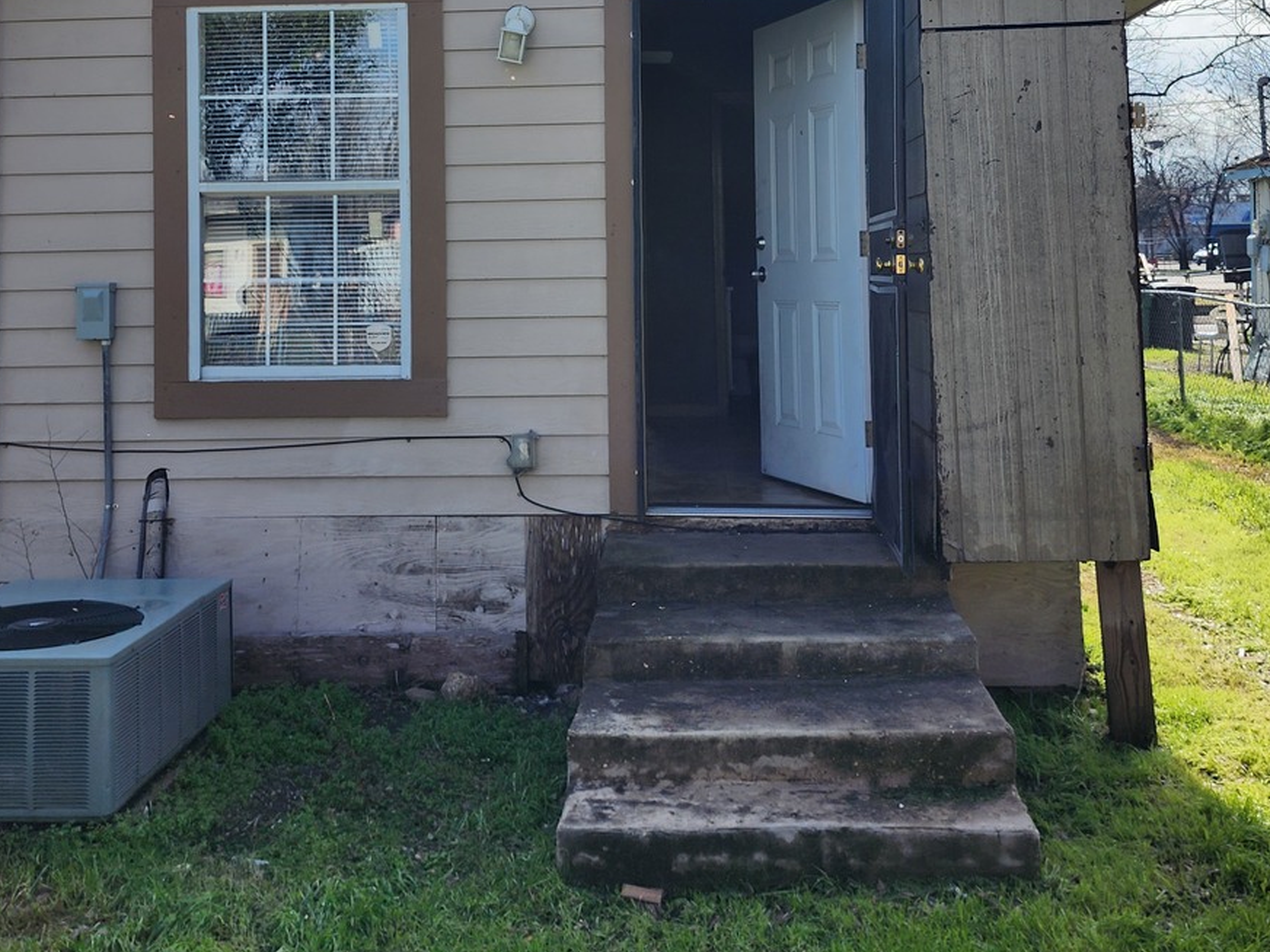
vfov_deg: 36.6
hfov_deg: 48.8
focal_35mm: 38
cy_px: 211
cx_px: 551
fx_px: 1394
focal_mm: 6.4
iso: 12
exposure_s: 1/845
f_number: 1.8
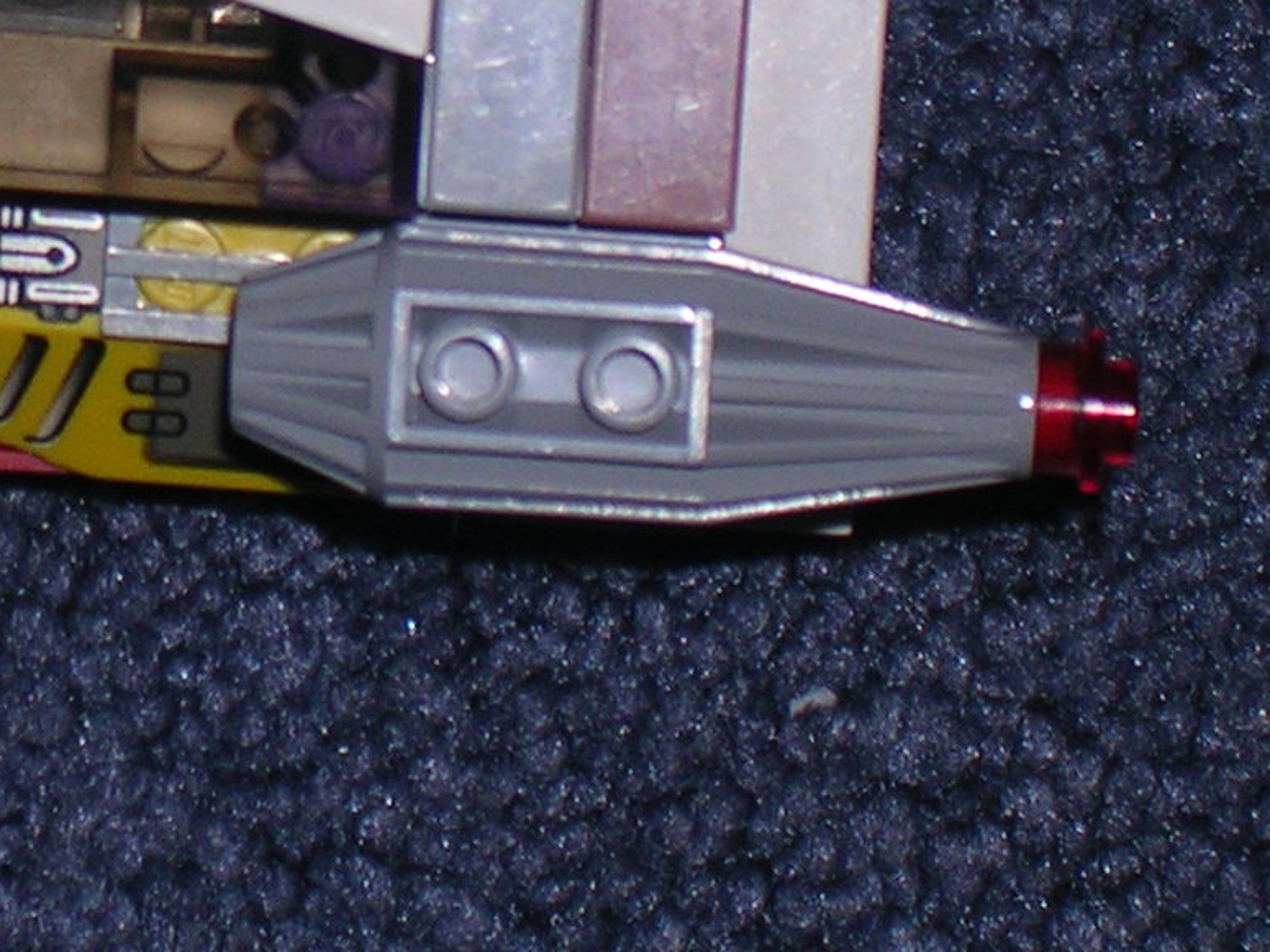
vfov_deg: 4.9
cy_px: -293
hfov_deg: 6.5
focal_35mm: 304
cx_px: -295
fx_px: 11151
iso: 50
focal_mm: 17.4
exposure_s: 1/60.1
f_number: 4.9
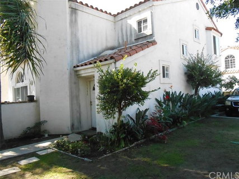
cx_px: 120
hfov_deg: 67.3
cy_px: 90
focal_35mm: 26
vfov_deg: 53.0
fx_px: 179
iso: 800
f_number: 3.5
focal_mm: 4.6
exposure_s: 1/800
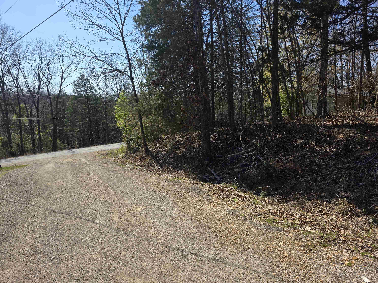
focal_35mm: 23
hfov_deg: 73.9
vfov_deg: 58.9
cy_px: 142
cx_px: 189
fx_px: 251
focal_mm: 6.3
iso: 80
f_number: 1.7
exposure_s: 1/4057
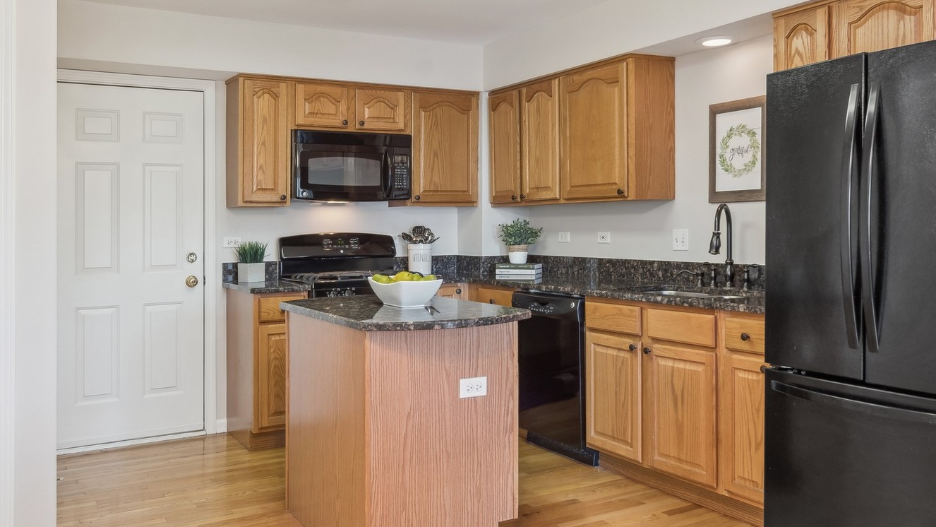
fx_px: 810
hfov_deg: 60.0
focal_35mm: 33
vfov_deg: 36.0
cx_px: 492
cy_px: 236
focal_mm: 17
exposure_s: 1/13
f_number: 8
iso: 320
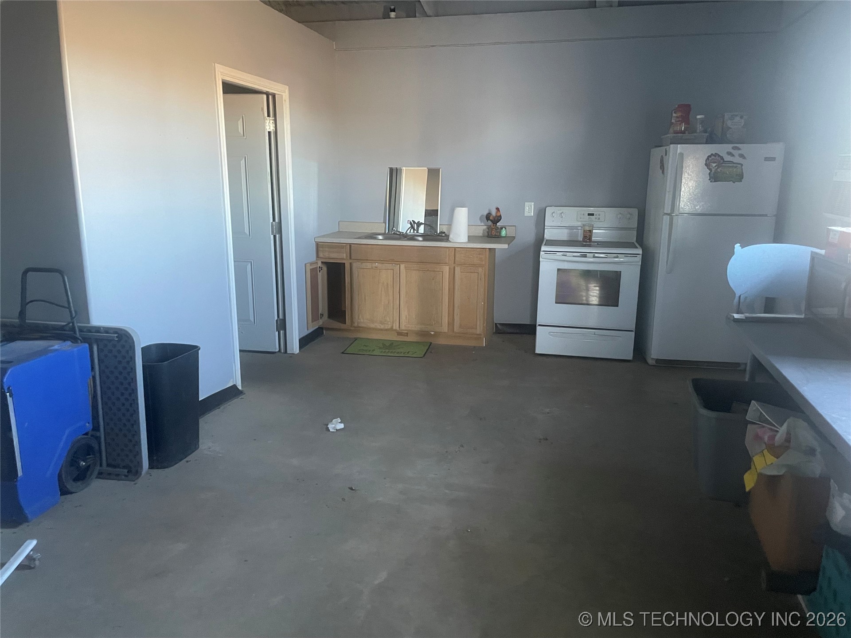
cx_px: 426
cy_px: 319
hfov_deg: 67.3
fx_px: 639
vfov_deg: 53.1
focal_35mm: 26
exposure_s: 1/37
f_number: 1.6
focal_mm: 4.2
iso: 640
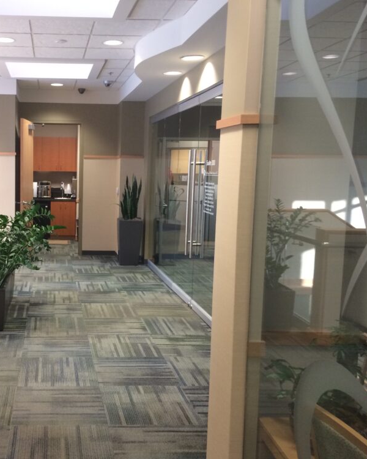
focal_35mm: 40
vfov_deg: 45.8
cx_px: 70
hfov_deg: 36.0
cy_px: 234
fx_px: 543
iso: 100
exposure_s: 1/30
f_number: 2.2
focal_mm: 4.12
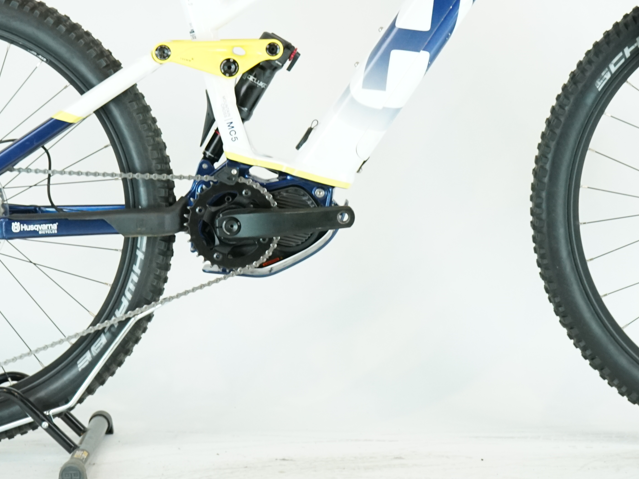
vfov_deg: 13.3
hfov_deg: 17.7
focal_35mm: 111
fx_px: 2049
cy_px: 79
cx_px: 360
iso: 2000
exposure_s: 1/200
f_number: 6.3
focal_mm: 54
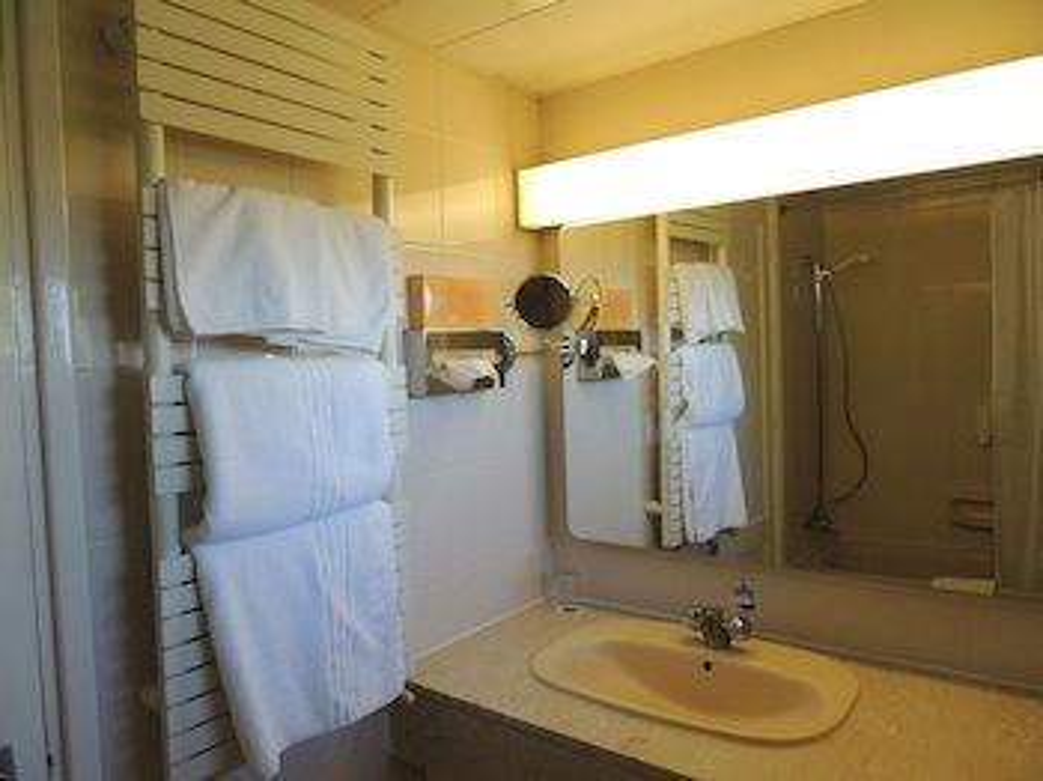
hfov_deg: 71.6
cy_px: 390
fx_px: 723
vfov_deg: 56.8
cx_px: 522
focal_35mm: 24
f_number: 3
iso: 100
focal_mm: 4.3
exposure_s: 1/40
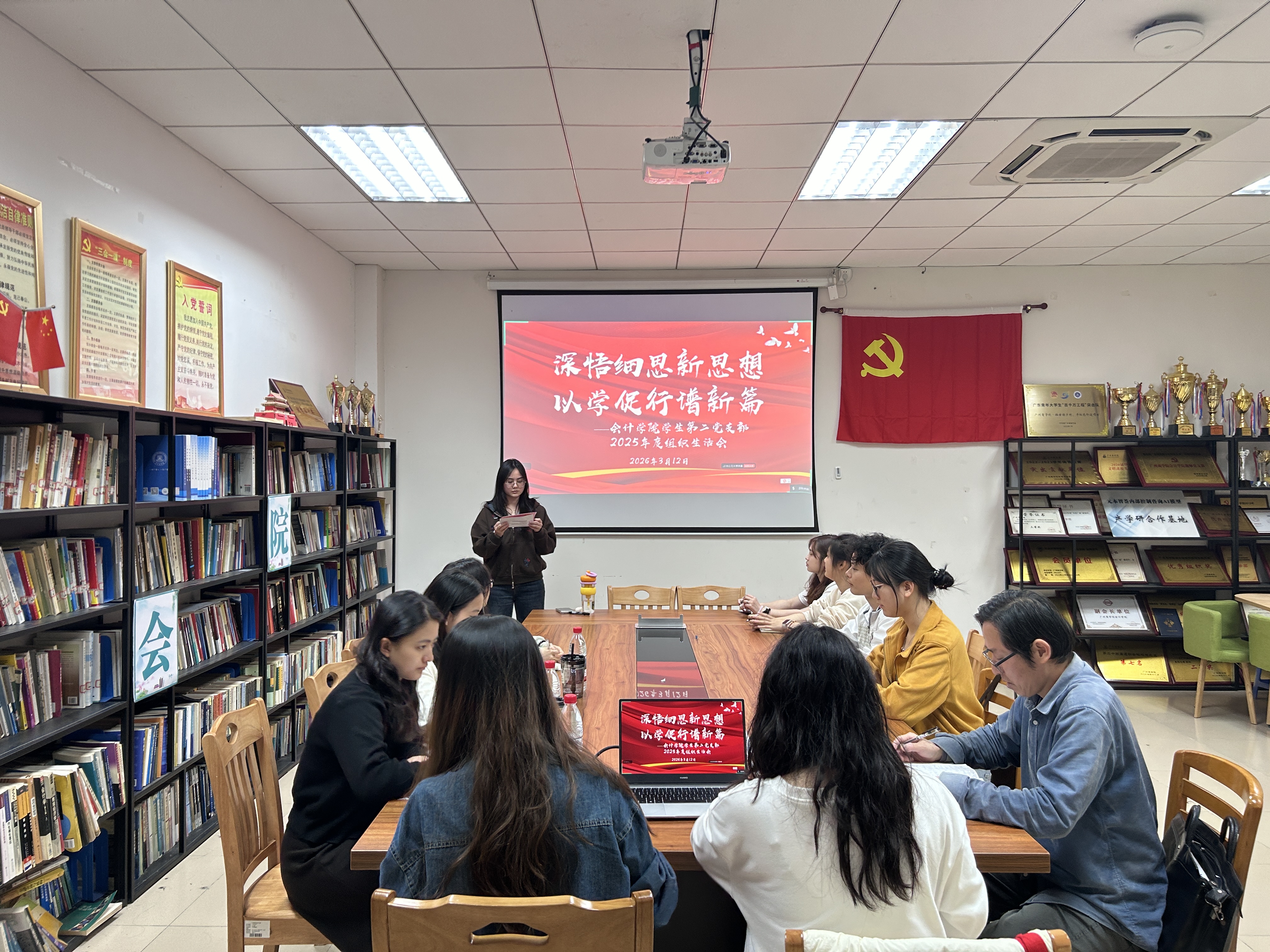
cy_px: 476
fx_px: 954
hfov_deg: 67.3
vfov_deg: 53.1
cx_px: 635
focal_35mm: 26
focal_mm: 5.7
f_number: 1.5
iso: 80
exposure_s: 1/50
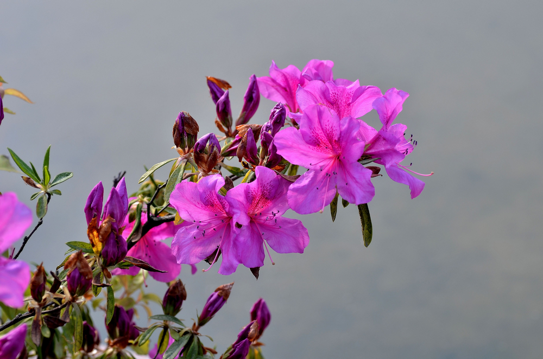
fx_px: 2032
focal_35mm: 135
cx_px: 272
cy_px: 180
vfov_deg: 10.1
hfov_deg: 15.2
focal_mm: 90
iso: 100
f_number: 8
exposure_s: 1/200
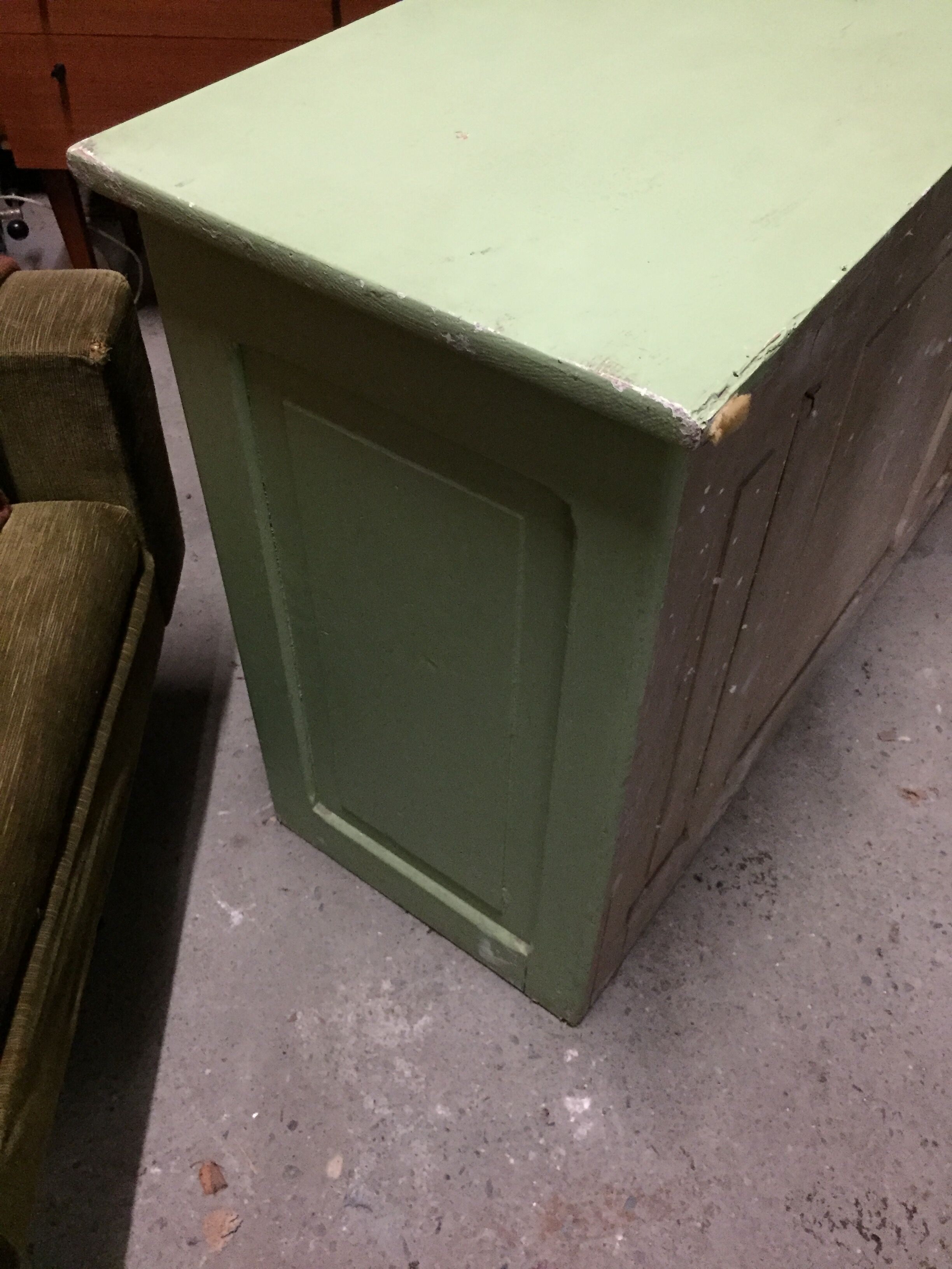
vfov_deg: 61.7
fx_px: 1063
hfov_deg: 48.2
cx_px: 476
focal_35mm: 29
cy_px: 634
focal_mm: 4.15
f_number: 2.2
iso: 400
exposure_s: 1/17
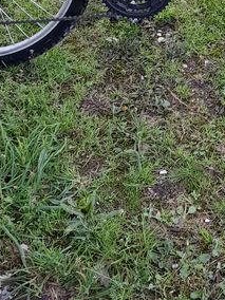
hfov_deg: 16.4
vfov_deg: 21.6
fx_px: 763
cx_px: 236
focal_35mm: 88
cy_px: 8
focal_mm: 4.6
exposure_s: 1/50
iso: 25
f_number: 2
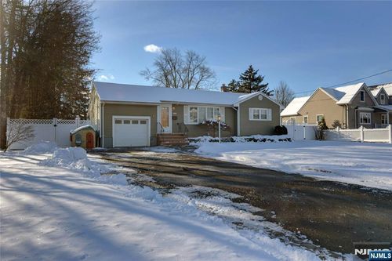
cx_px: 196
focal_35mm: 24
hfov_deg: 73.8
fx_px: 261
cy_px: 130
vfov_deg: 53.1
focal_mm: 24
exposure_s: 1/640
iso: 200
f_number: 9
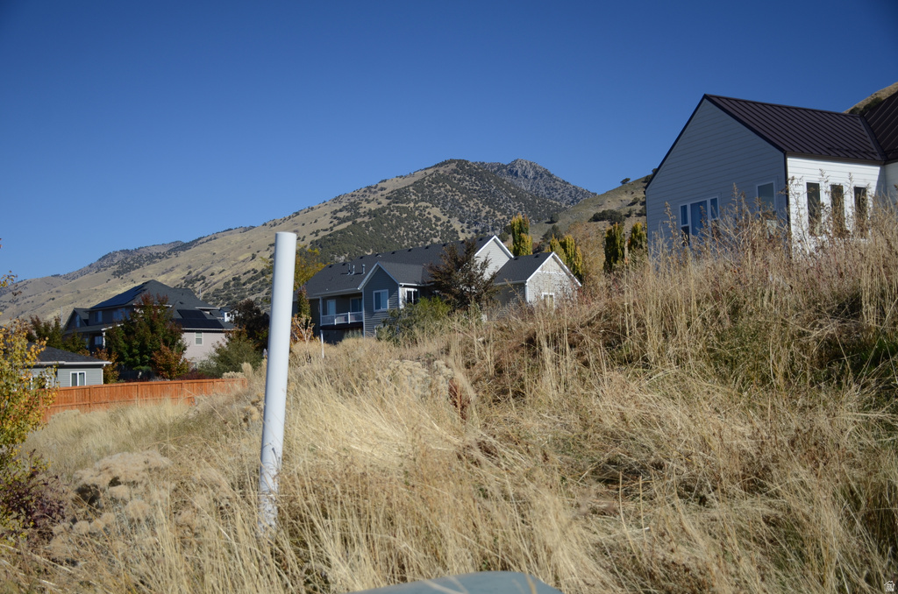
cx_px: 449
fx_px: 971
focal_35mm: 39
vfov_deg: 34.1
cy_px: 297
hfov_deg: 49.6
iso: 100
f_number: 3.8
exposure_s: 1/1600
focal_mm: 26
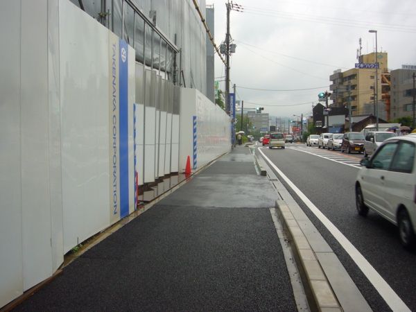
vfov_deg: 40.7
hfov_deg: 52.6
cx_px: 208
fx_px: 421
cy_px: 156
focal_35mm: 35
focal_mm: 5.7
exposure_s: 1/80
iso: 80
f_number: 3
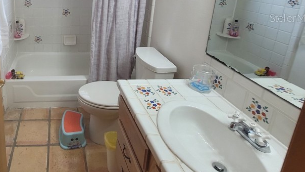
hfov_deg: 68.6
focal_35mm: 24
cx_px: 59
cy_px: 18
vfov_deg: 43.6
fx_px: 194
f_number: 2.2
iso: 100
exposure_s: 1/60
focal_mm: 1.74
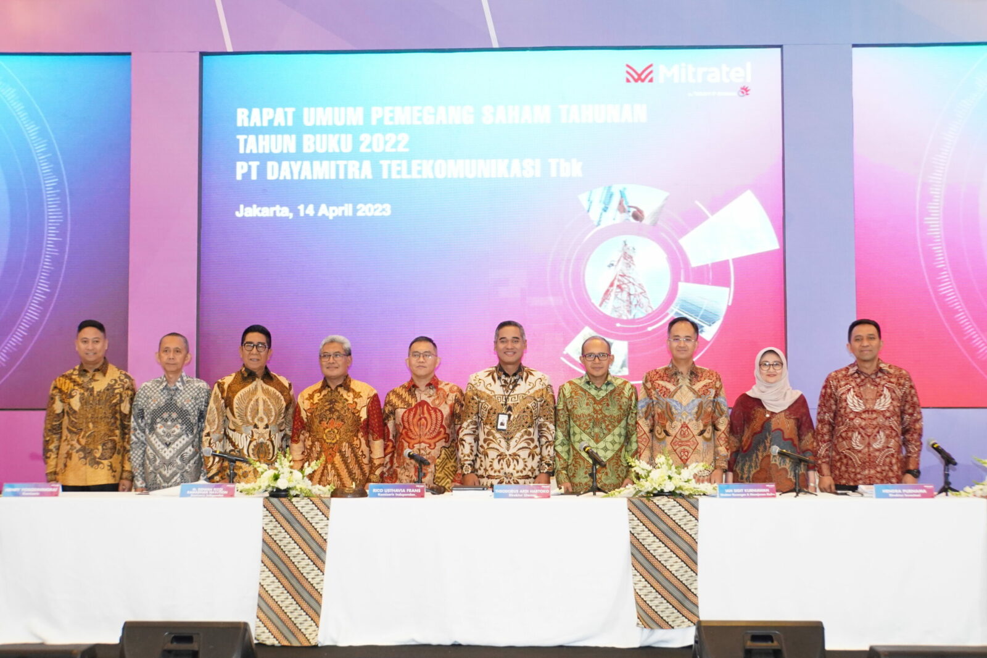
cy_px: 329
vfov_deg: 27.5
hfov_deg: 40.4
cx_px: 494
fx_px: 1343
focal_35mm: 49
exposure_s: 1/125
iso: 4000
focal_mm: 33
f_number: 5.6
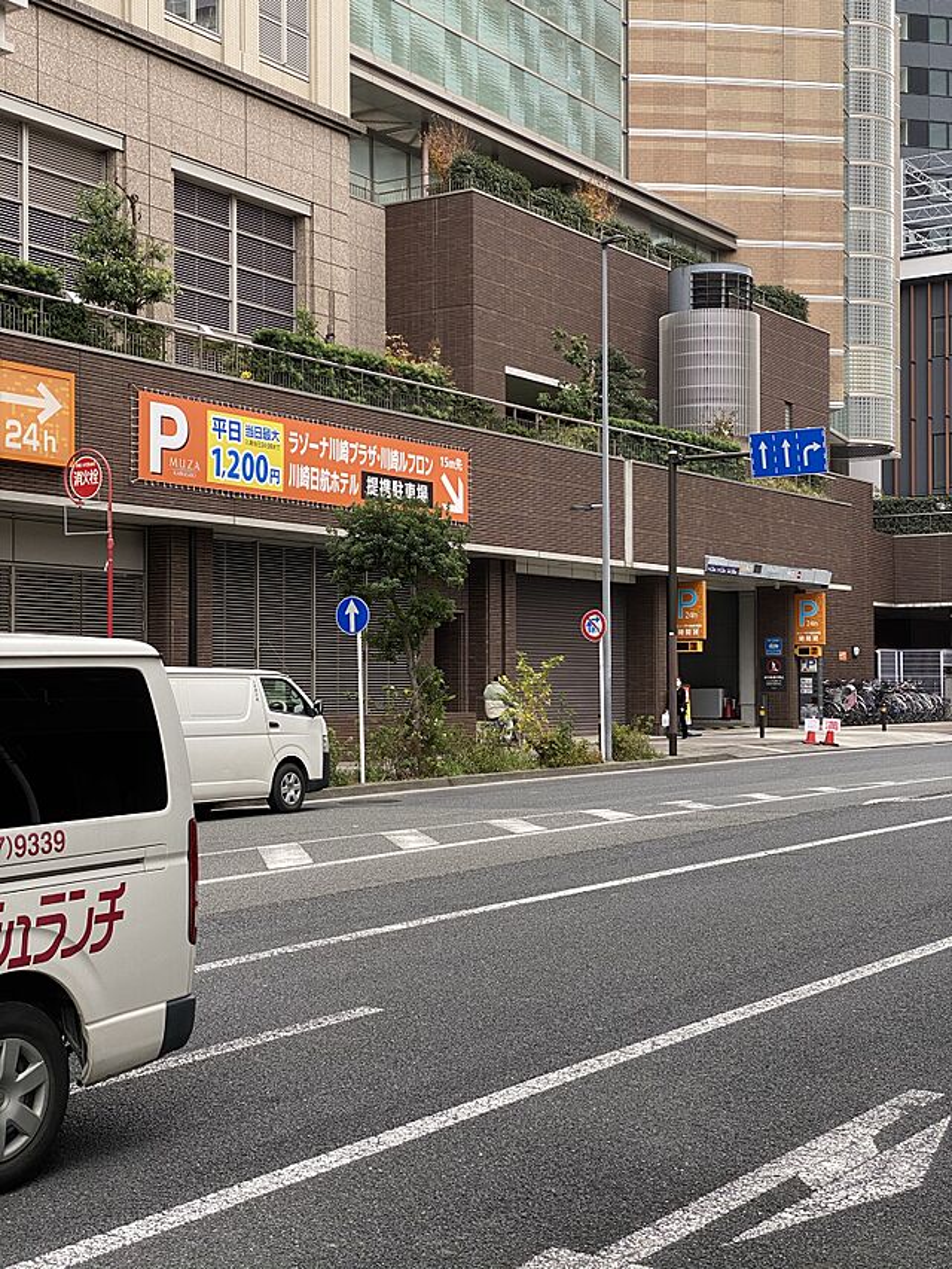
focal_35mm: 52
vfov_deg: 36.8
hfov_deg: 28.0
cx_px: 476
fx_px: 1906
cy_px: 634
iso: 20
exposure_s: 1/213
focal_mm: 6
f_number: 2
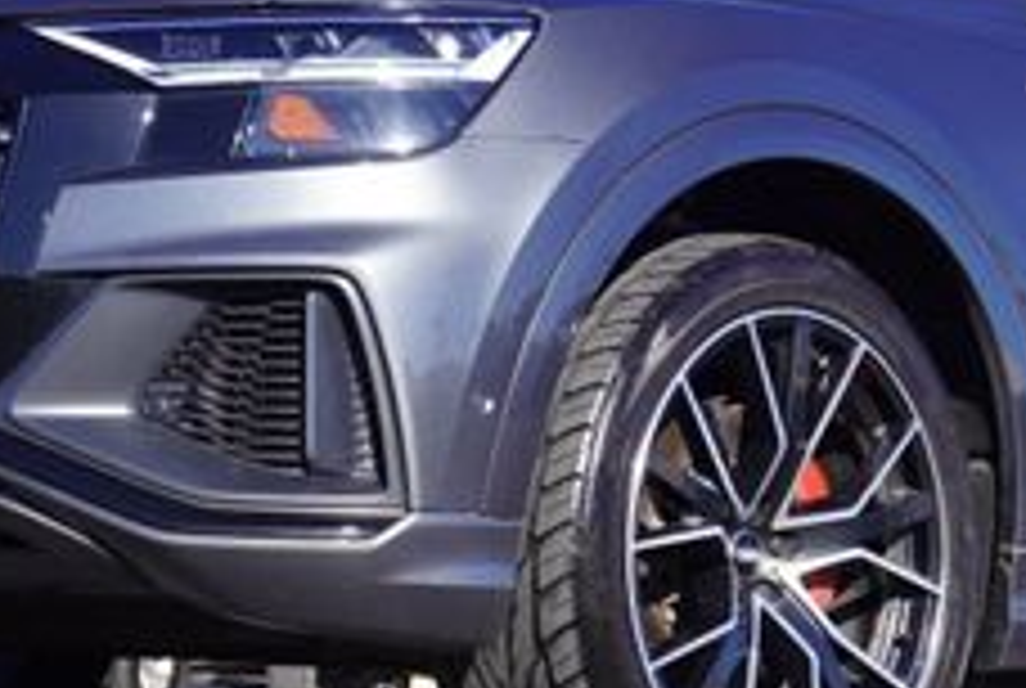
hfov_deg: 15.7
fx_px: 3724
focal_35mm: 130
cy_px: 261
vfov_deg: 10.6
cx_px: 666
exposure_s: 1/100
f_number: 9
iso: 100
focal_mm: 31
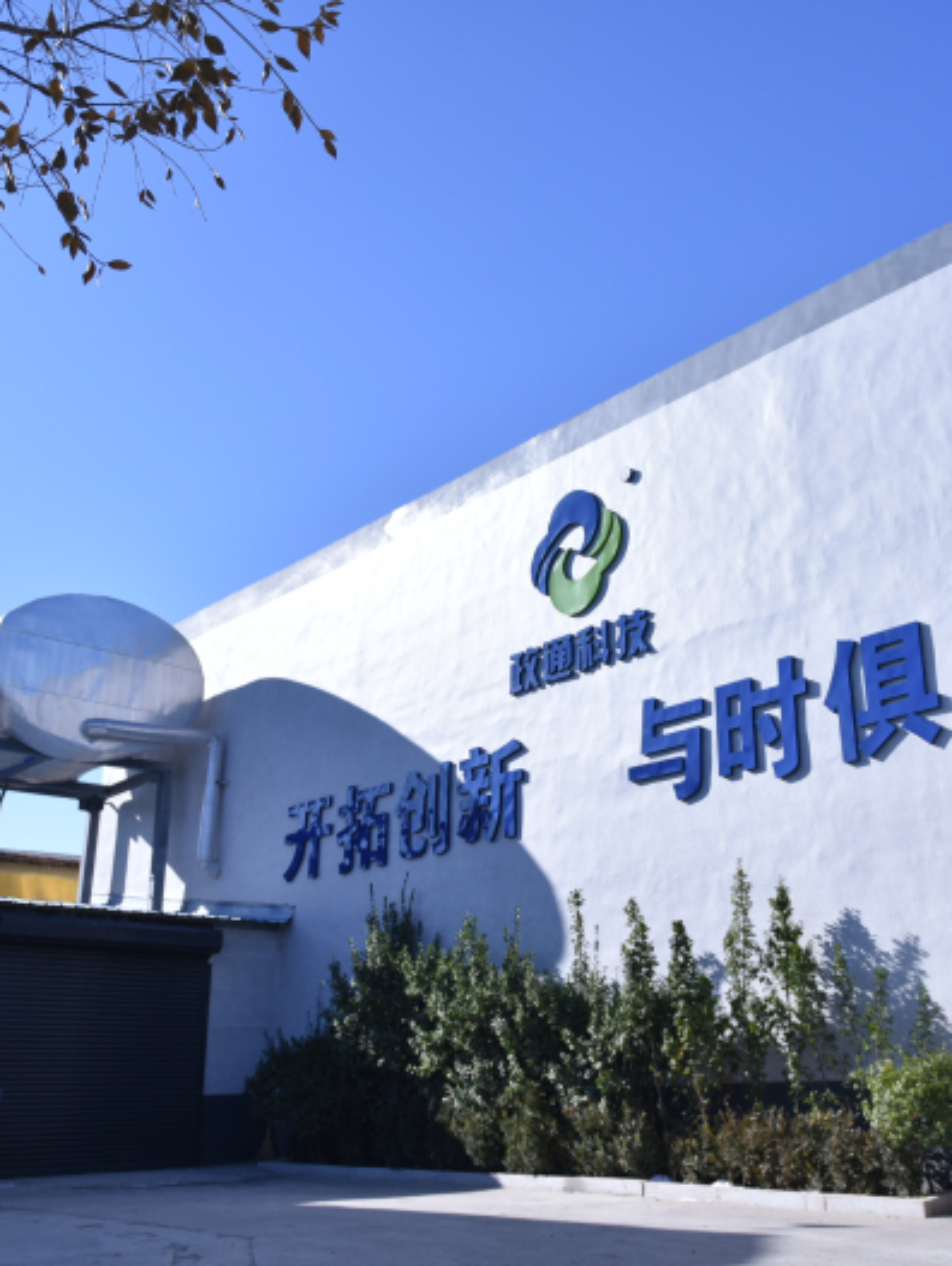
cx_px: 594
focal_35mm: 35
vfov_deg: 52.6
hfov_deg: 40.5
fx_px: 1282
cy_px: 631
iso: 200
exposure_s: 1/4000
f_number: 2.8
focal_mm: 24
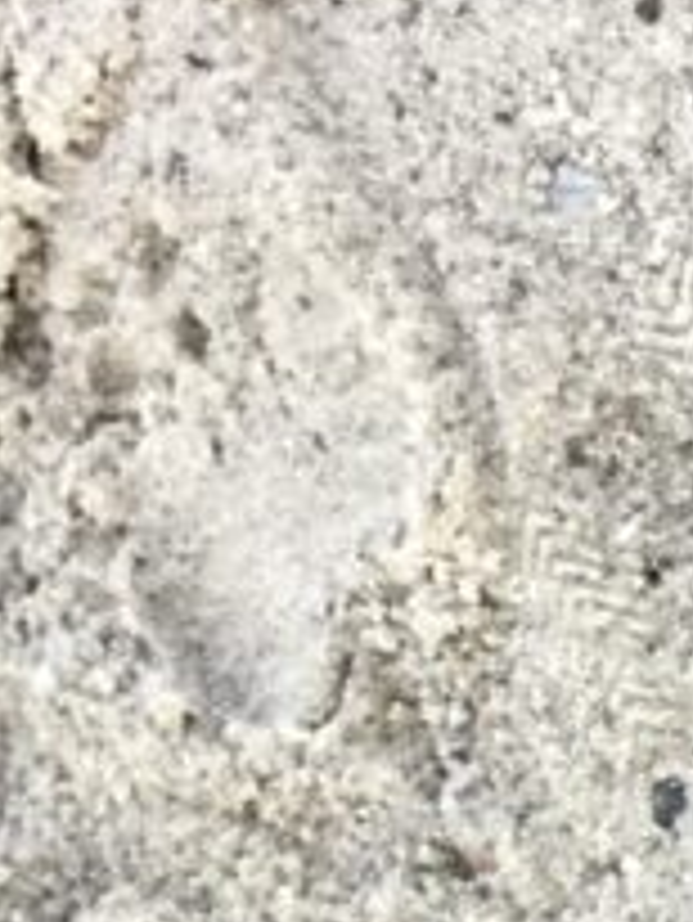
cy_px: 1592
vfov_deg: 11.9
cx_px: 2295
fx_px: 4133
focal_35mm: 155
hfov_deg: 7.9
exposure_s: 1/113
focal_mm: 3.3
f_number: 2.4
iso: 25
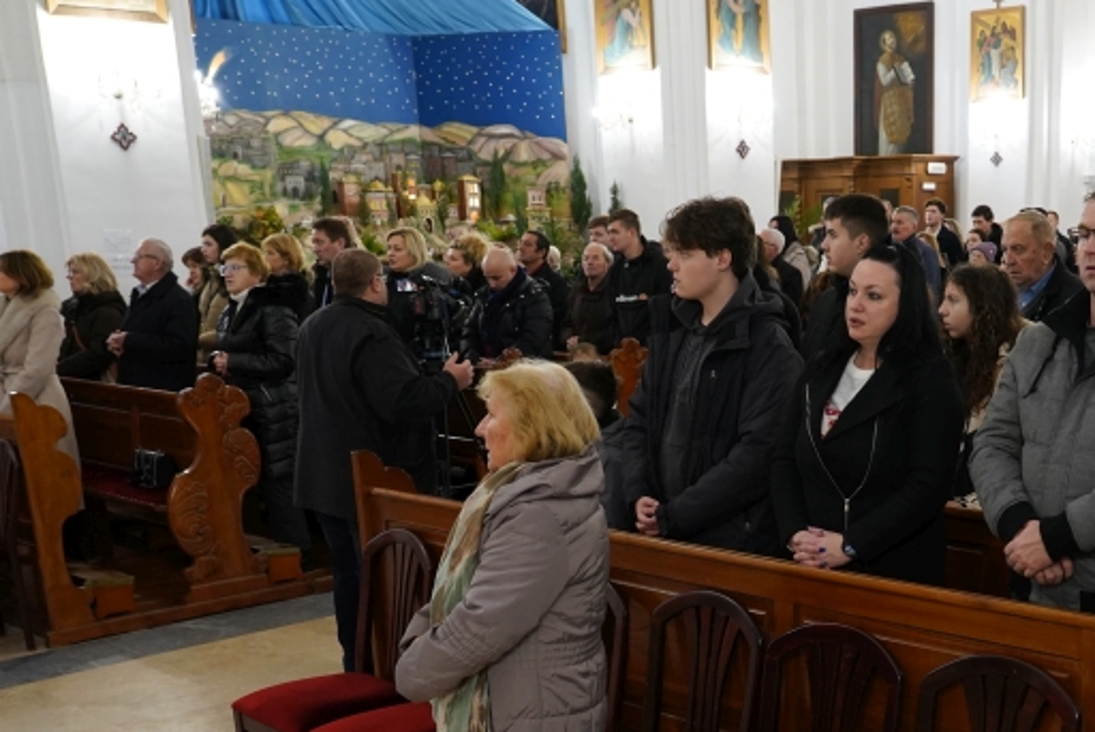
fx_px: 1461
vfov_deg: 27.1
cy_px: 658
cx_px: 853
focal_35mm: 48
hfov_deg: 39.7
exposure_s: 1/100
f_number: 4
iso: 2000
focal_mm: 24
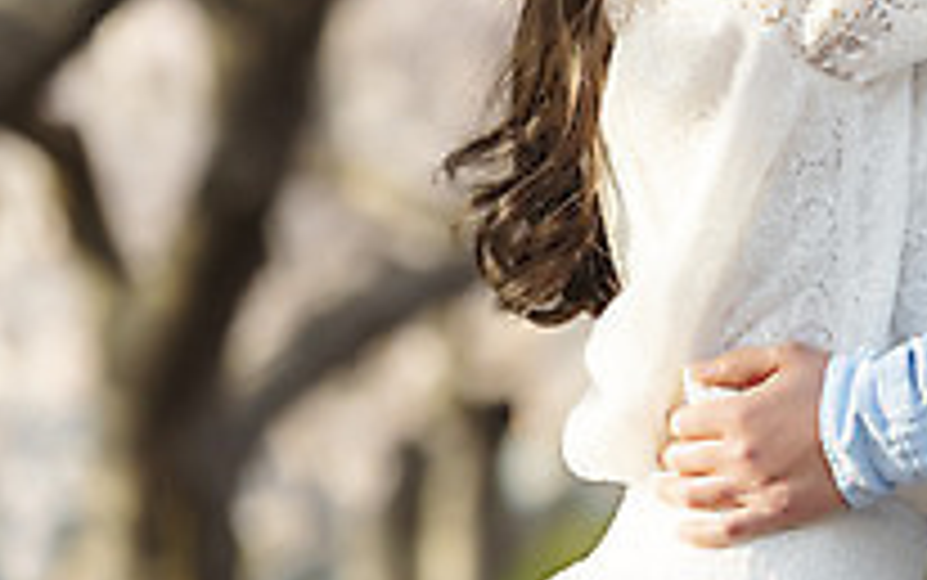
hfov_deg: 5.2
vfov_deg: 3.3
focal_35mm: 401
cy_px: -63
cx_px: 1307
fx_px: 10136
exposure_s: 1/400
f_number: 2.8
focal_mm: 135
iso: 100
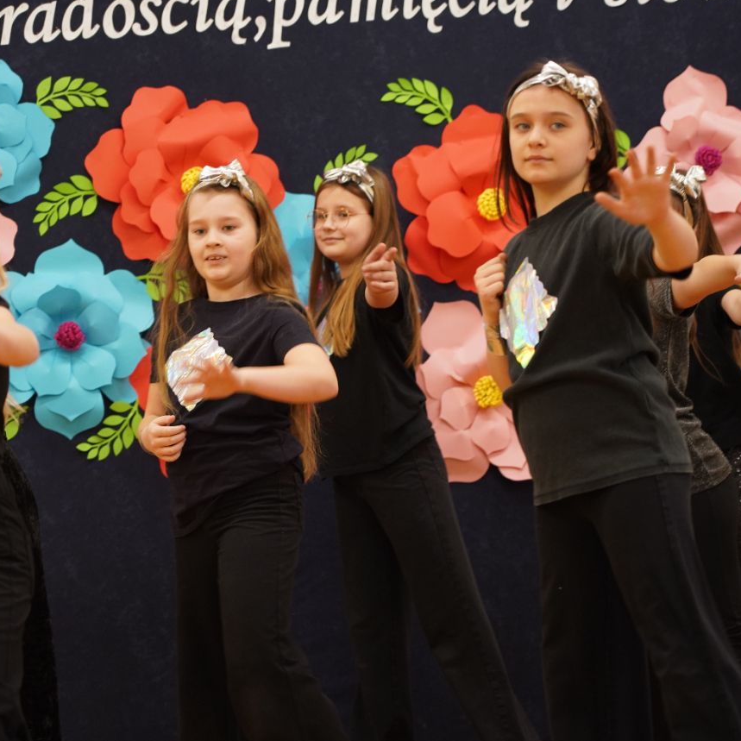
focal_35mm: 135
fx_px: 3269
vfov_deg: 12.9
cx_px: 275
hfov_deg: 12.9
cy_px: 369
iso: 1600
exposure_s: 1/125
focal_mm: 105
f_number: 4
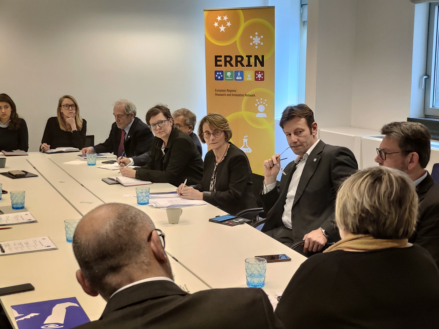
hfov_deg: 45.8
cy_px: 164
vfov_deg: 35.1
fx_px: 520
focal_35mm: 41
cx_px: 220
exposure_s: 1/50
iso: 429
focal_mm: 8.16
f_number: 2
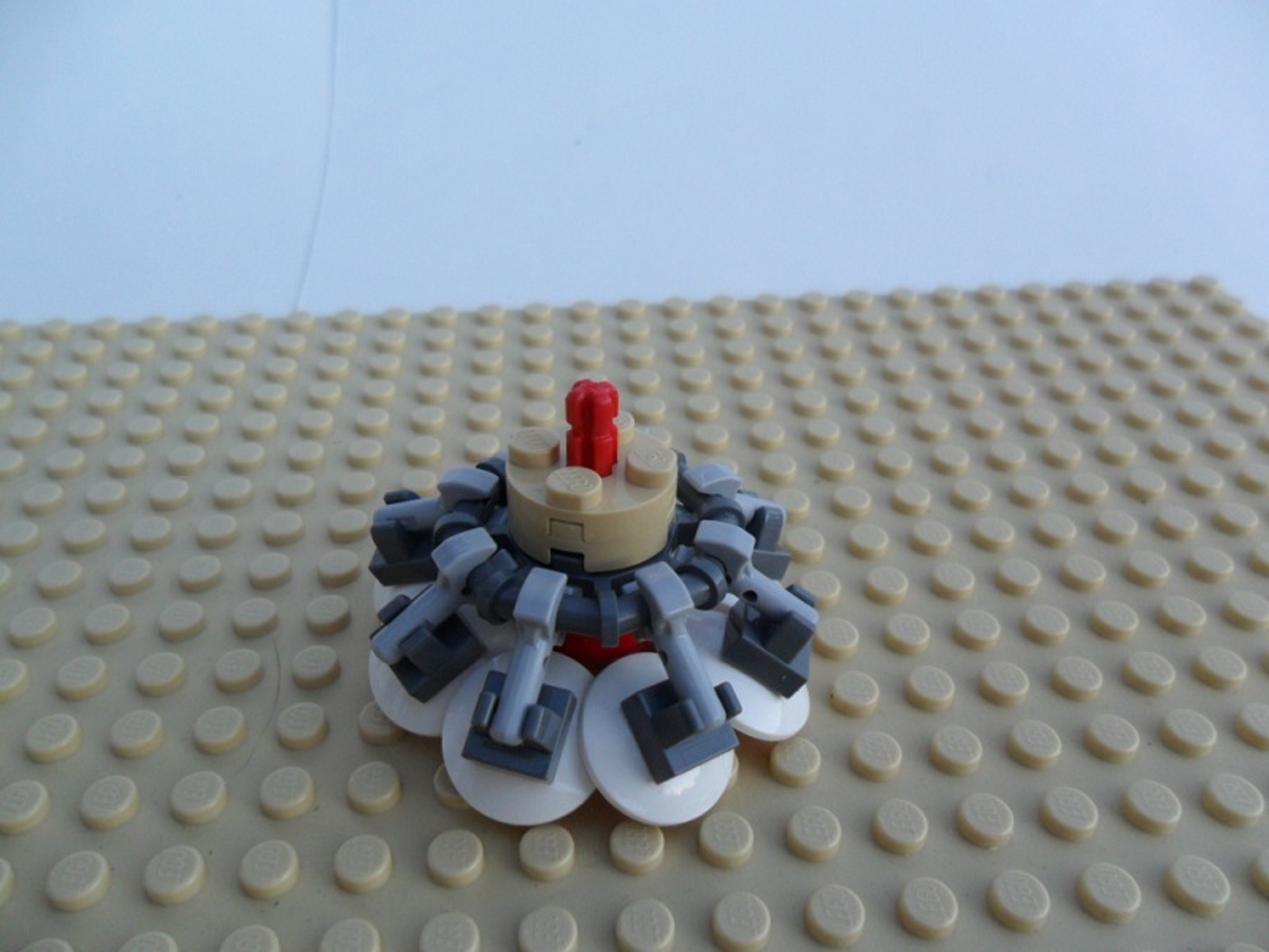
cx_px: 634
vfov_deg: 51.4
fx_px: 990
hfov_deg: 65.3
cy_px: 476
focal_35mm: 27
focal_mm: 4.9
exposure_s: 1/180
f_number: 3.5
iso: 100
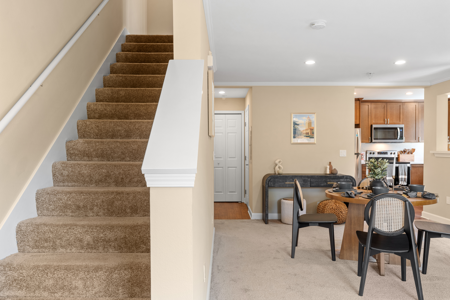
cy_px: 150
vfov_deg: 51.3
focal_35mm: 25
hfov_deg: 71.5
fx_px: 312
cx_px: 225
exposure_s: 1/2.5
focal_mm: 25
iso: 400
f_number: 8
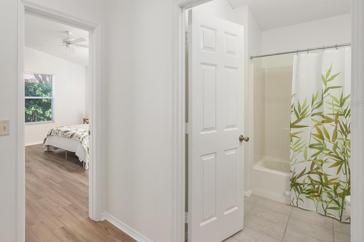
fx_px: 192
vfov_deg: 64.2
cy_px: 104
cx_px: 84
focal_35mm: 19
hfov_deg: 79.1
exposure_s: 1/8
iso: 100
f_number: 6.3
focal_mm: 12
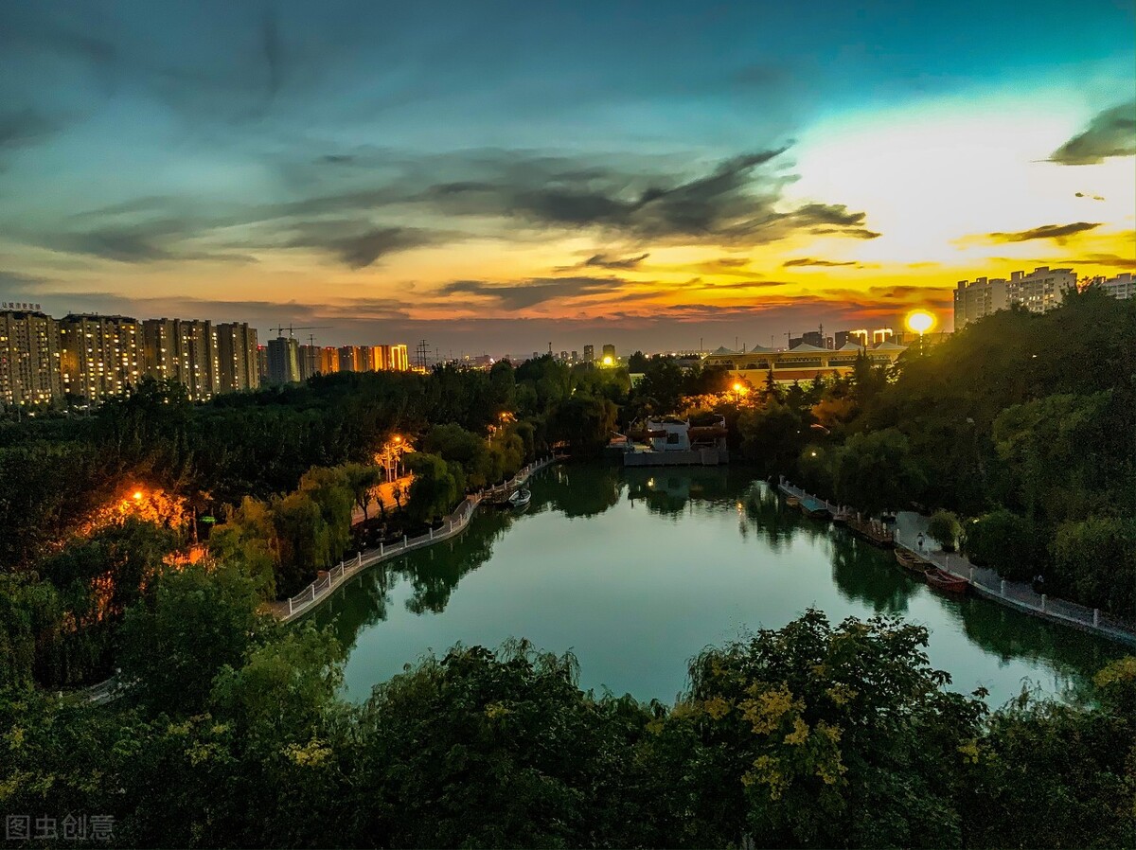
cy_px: 425
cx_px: 568
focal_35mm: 26
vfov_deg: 53.0
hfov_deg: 67.3
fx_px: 853
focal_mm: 4.25
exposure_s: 1/4
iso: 800
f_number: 1.8
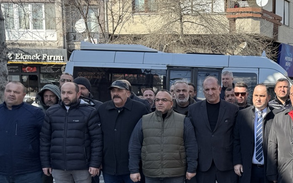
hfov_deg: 41.1
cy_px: 137
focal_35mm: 46
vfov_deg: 27.6
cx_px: 246
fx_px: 367
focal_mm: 6.76
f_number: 1.78
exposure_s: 1/1767
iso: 80
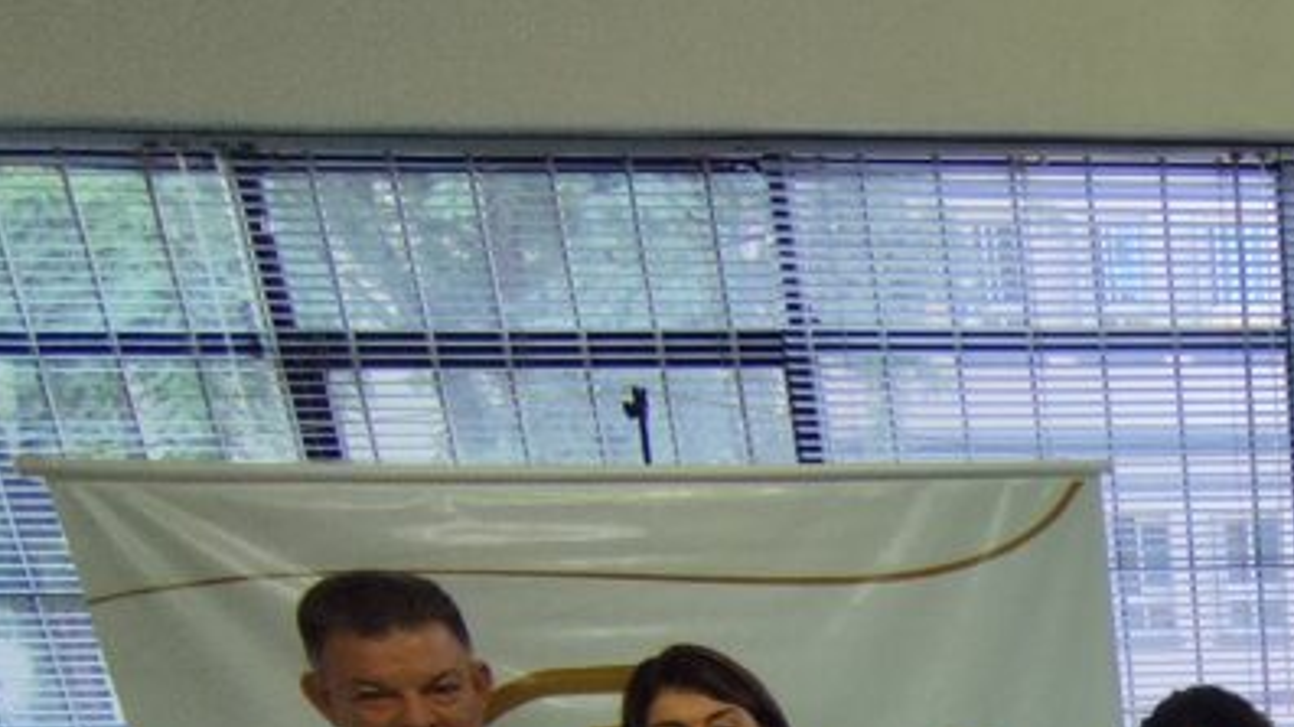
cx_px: 1551
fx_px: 1544
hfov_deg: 35.7
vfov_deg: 22.0
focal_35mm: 45
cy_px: 1087
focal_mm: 1.65
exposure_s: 1/120
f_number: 2.2
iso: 100
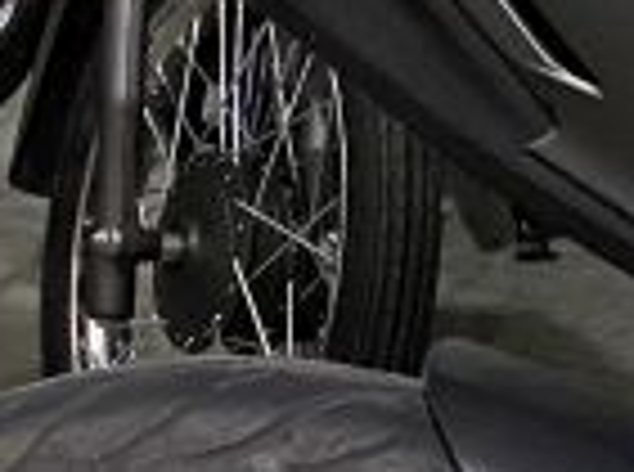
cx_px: 1511
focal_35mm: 196
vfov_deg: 7.5
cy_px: 375
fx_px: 3581
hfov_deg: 9.1
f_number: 1.8
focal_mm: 4.25
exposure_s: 1/33
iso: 640
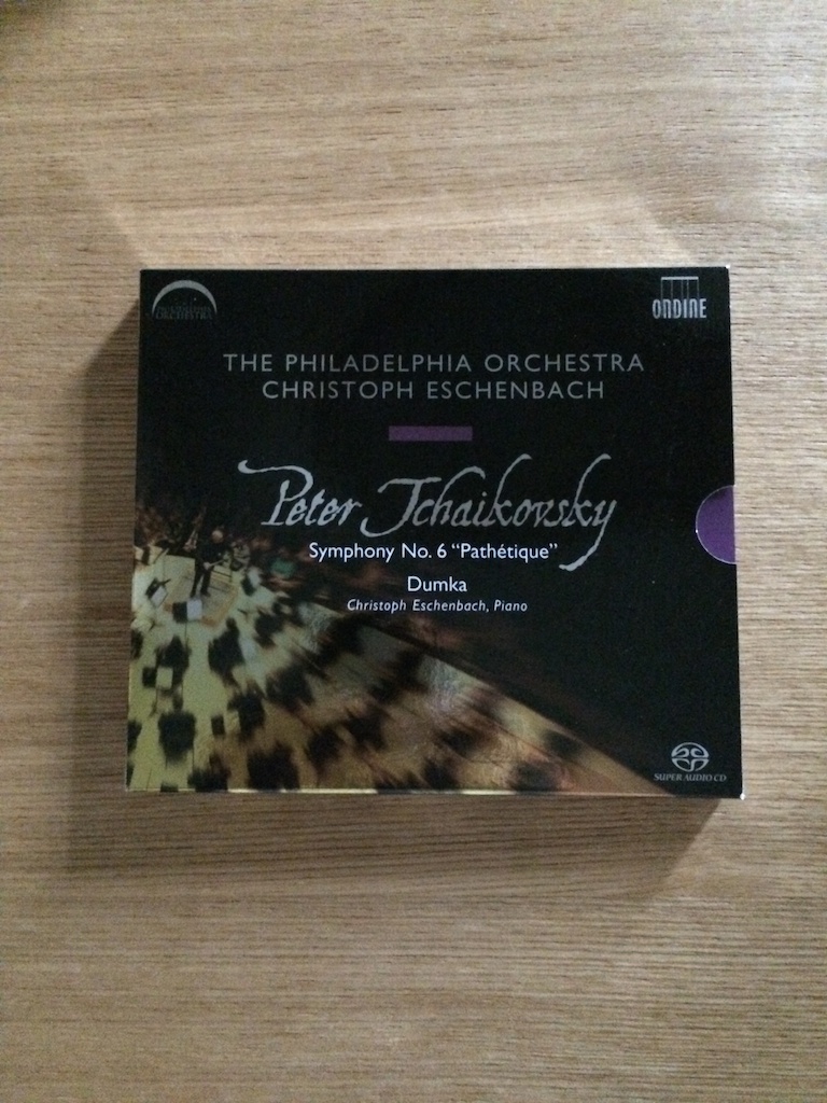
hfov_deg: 46.8
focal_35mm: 30
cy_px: 552
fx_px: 956
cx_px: 414
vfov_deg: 60.0
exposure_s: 1/15
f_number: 2.2
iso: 2500
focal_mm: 4.12
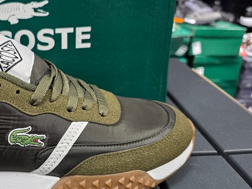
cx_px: 30
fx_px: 320
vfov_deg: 32.7
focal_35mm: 44
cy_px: 122
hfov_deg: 40.0
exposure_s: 1/100
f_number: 1.7
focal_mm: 6.3
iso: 200
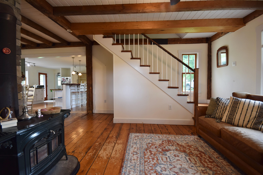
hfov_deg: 100.4
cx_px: 132
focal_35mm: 15
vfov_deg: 77.3
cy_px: 88
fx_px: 110
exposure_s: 1/5
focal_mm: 10
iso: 200
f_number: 7.1
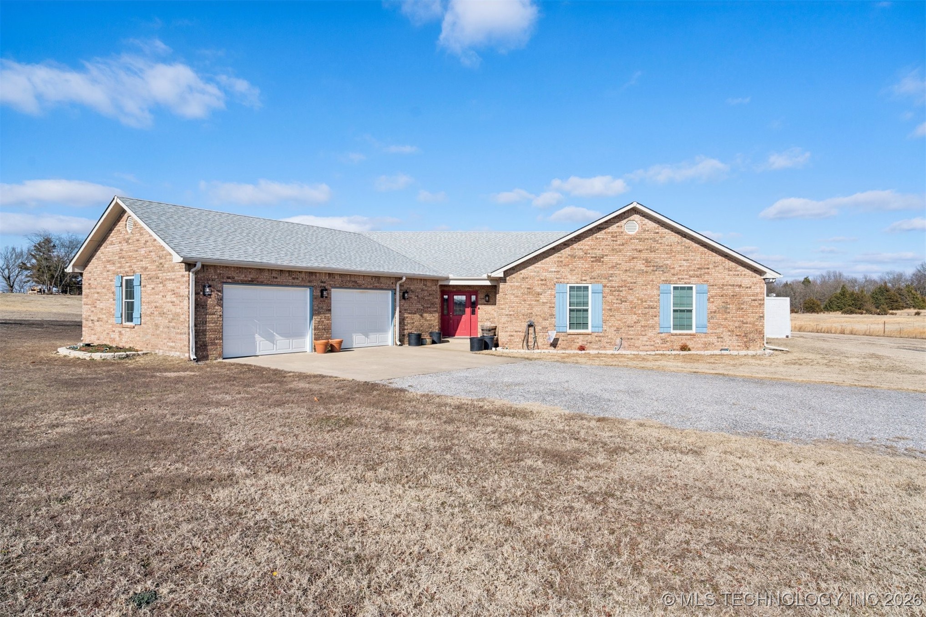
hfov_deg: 84.0
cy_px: 308
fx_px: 514
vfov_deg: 61.9
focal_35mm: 20
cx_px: 463
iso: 200
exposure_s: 1/1600
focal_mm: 20
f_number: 7.1
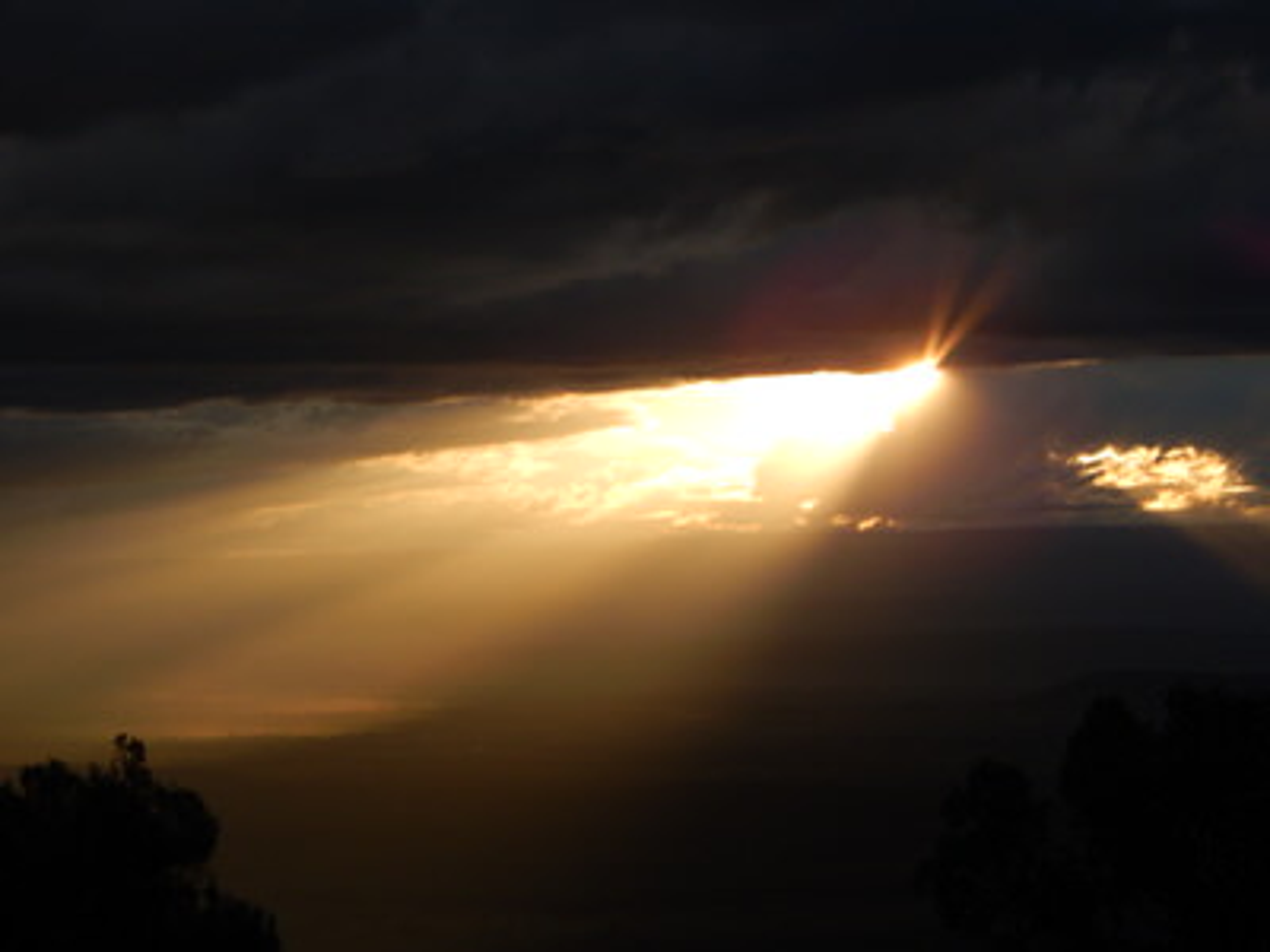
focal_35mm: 104
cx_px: 635
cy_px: 476
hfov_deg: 18.9
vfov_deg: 14.2
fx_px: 3816
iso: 125
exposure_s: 1/1250
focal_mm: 18.7
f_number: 4.5
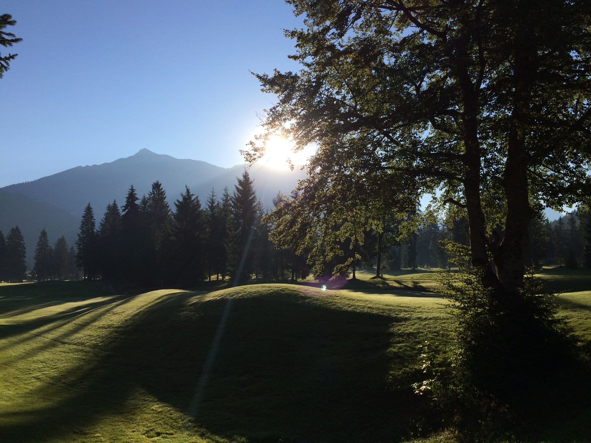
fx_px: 512
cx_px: 296
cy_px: 222
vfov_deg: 46.8
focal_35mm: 30
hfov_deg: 60.0
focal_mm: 4.12
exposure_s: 1/2564
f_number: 2.2
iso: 32
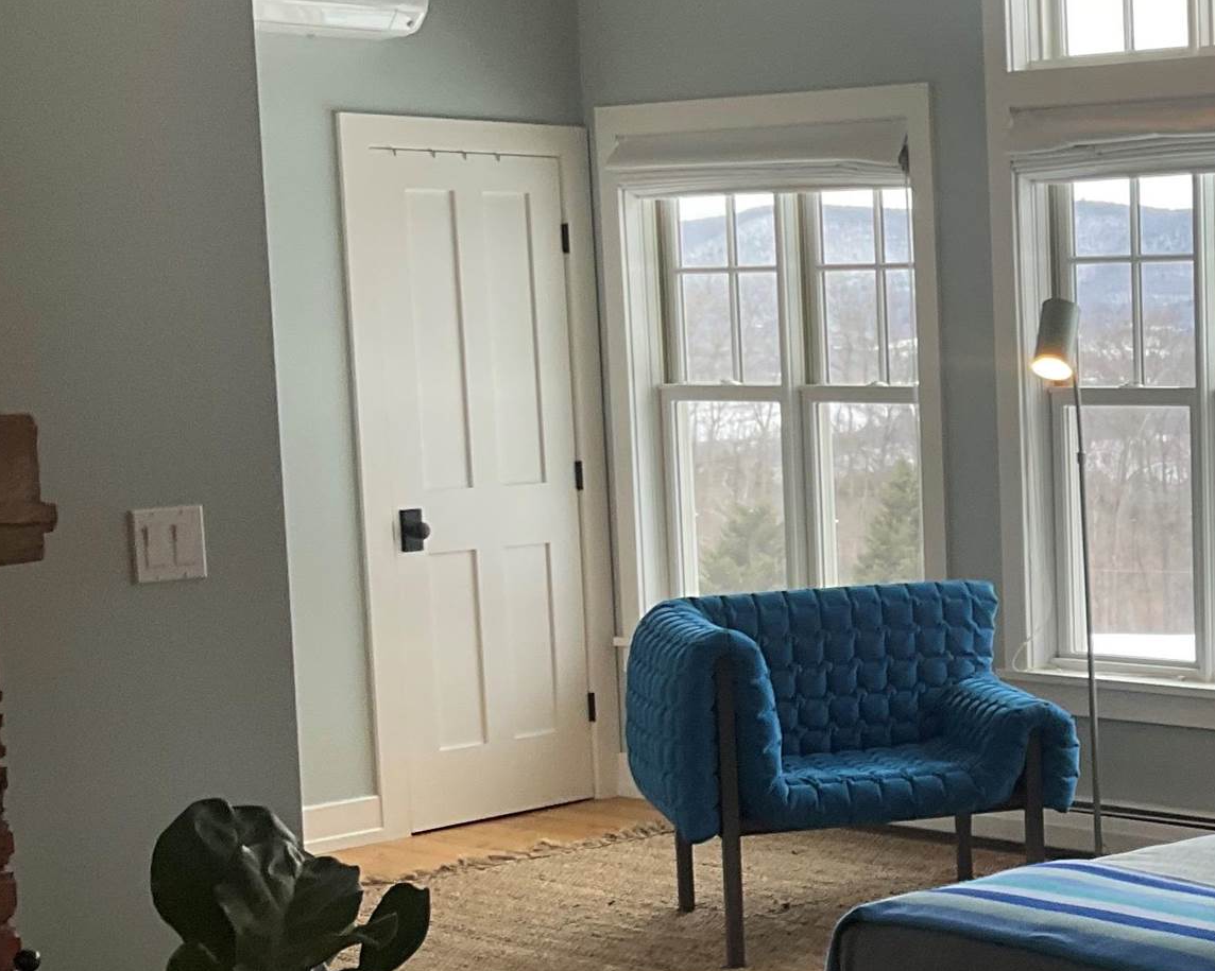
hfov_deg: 23.1
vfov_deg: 20.1
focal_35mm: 76
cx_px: 1435
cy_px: 642
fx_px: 2733
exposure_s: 1/120
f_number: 1.8
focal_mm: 3
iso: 25
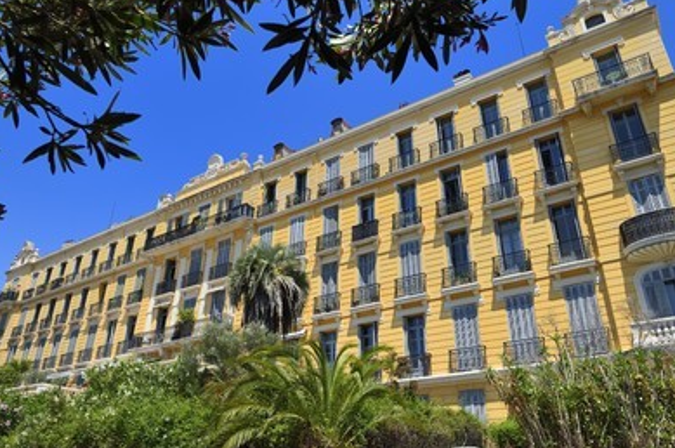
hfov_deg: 69.5
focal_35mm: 26
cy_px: 222
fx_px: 487
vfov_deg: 49.4
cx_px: 348
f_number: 14
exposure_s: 1/160
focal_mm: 24
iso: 200
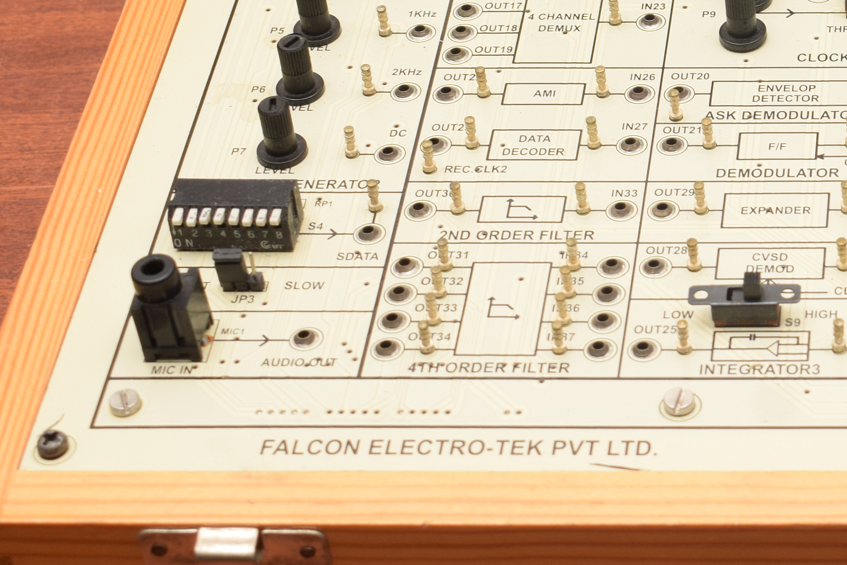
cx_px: 979
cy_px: 64
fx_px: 2785
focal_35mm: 118
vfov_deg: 11.5
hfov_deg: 16.7
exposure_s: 1/125
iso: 320
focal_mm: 29
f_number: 8
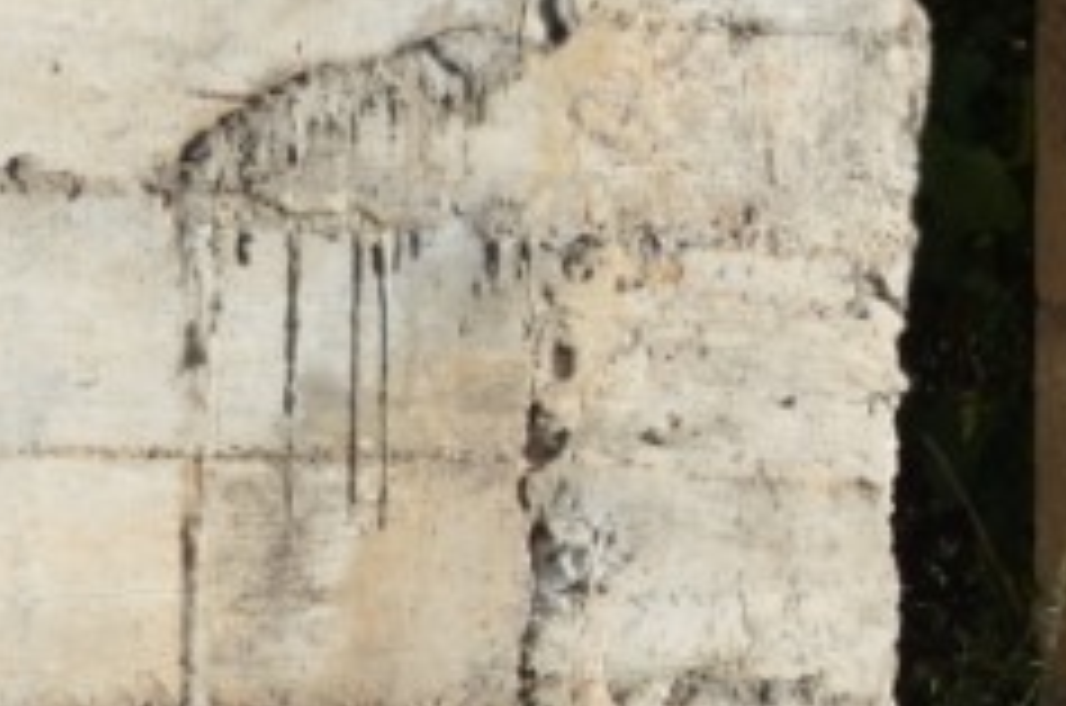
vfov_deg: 4.9
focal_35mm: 279
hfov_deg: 7.2
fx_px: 8245
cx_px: 2051
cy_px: 31
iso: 160
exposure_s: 1/250
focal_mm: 38
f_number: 8
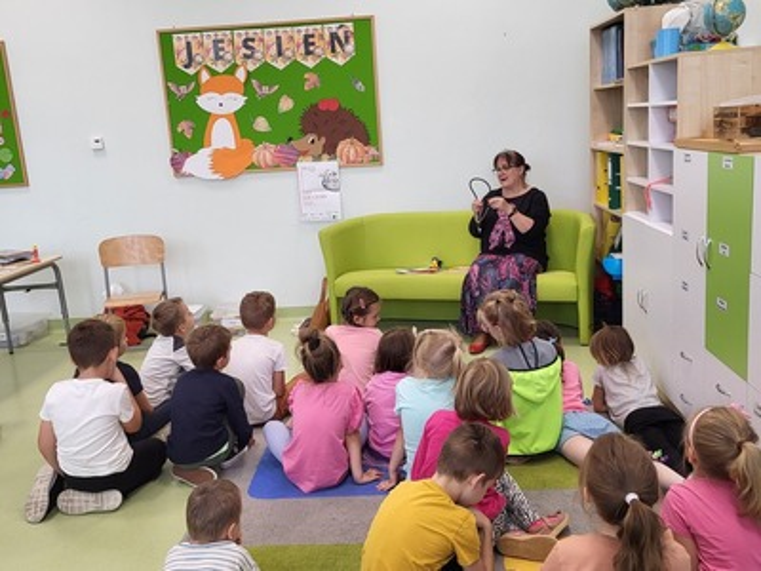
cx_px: 380
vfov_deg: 53.1
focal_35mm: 26
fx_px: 572
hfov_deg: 67.3
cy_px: 286
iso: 64
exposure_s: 1/100
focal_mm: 5.4
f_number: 1.8
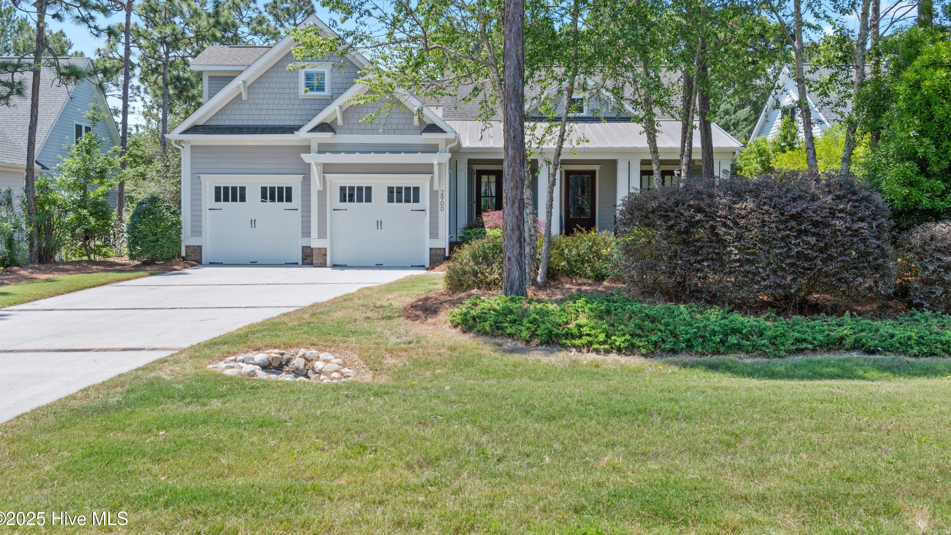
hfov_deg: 61.0
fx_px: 807
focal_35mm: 32
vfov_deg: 36.6
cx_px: 475
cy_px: 225
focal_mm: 20
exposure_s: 1/125
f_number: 5.6
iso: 100
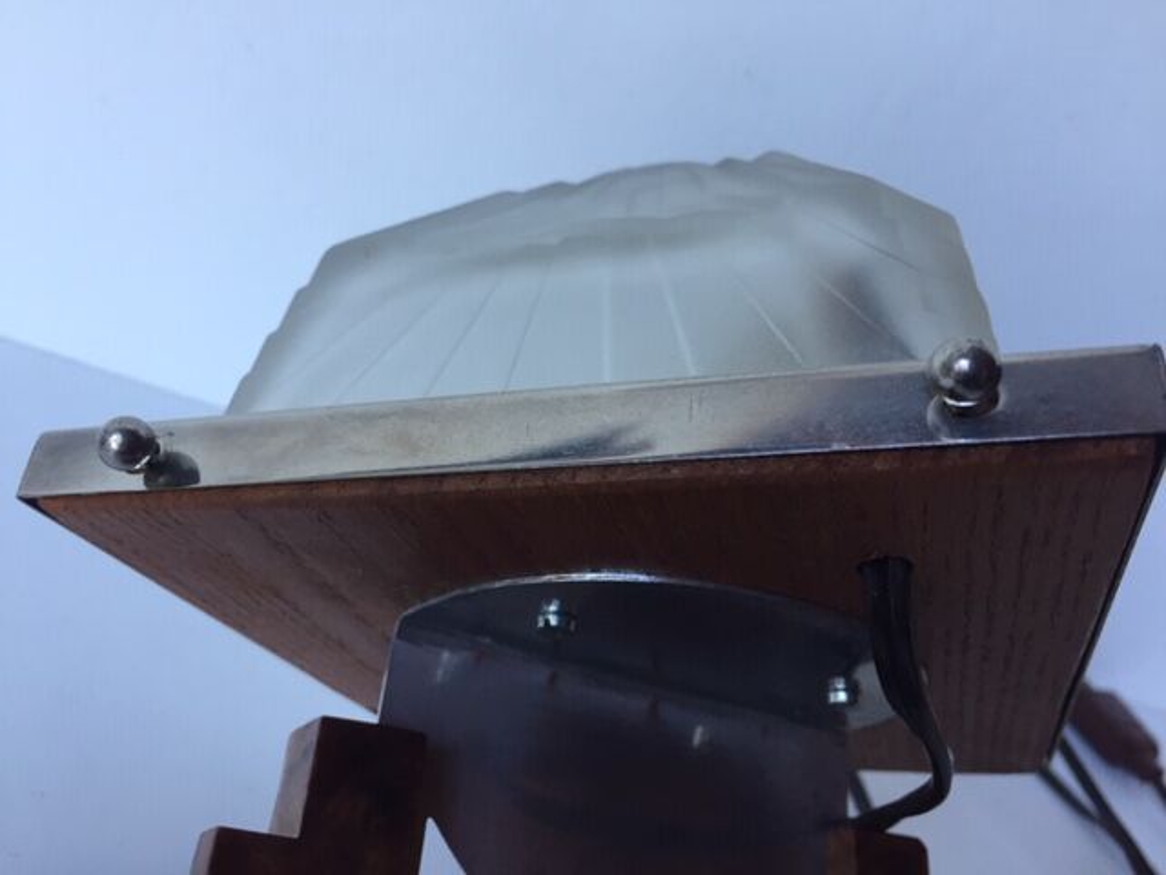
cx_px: 583
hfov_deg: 61.7
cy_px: 438
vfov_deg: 48.2
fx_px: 977
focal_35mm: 29
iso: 40
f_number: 2.2
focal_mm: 4.15
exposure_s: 1/33
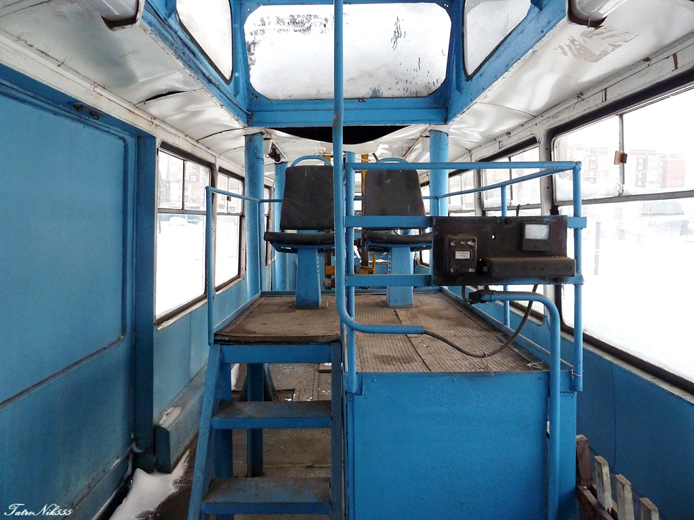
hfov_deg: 69.4
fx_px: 501
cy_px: 260
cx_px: 347
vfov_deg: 54.9
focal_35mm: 25
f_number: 3.3
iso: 320
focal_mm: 4.1
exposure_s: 1/30
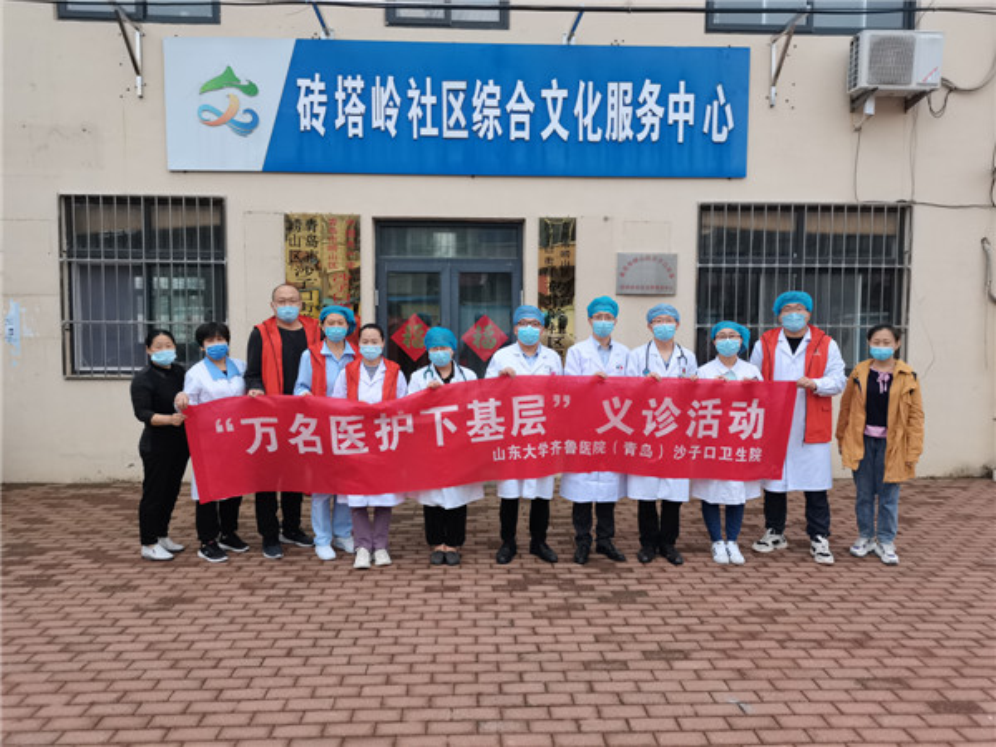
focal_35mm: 26
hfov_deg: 67.3
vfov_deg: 53.1
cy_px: 374
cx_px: 498
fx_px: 748
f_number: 1.8
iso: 50
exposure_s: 1/352
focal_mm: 5.58
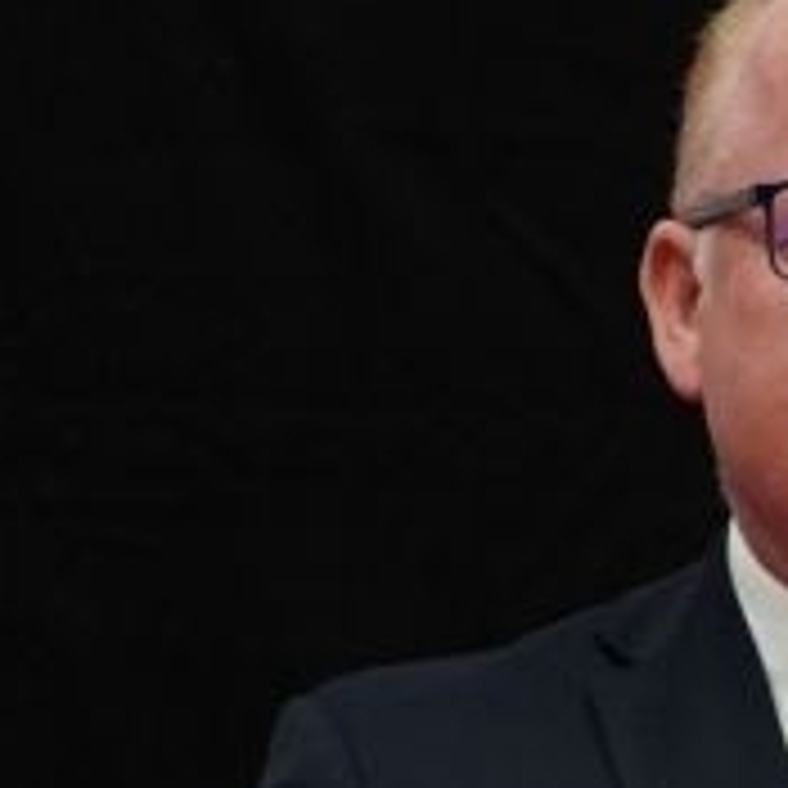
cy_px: 743
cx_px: 4035
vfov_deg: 1.9
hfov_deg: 1.9
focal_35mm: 925
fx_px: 23823
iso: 1600
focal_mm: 106
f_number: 2.8
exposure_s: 1/500
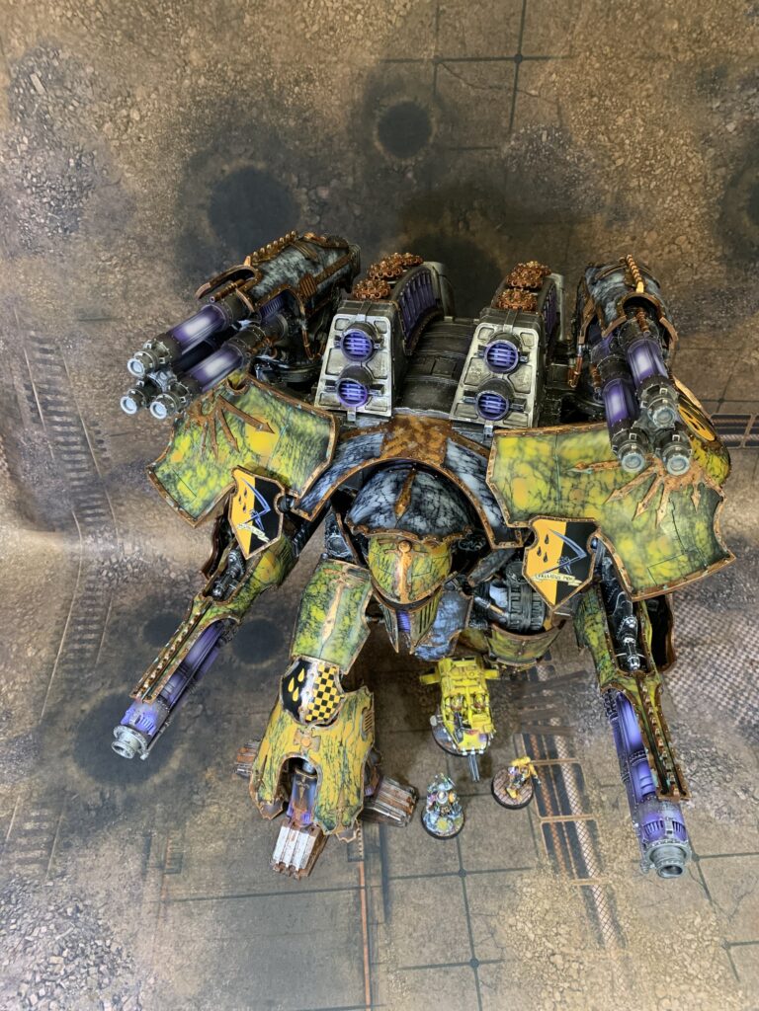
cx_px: 380
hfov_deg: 53.1
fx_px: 760
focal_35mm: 26
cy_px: 506
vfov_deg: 67.3
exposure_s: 1/59
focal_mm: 4.25
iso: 400
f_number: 1.8
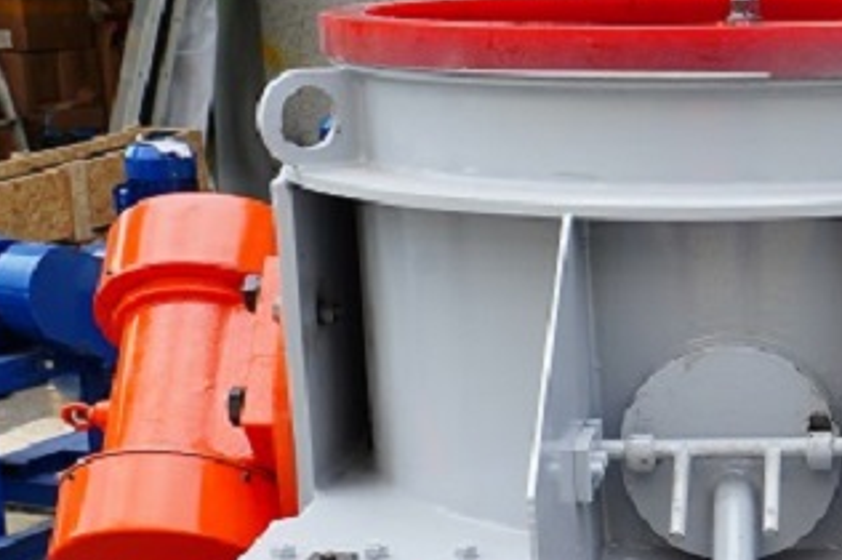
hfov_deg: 24.7
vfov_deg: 17.3
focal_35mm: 76
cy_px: 631
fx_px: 1776
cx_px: 949
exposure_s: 1/90
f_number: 8
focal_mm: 30
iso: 100
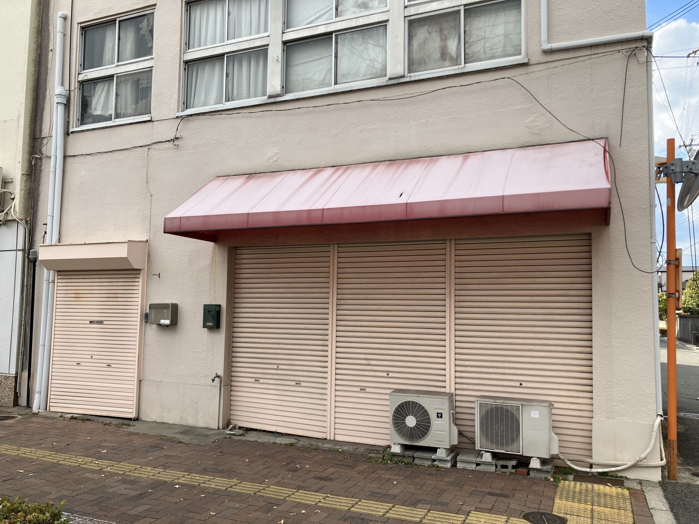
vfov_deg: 49.7
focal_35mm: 28
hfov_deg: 63.4
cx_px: 350
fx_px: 565
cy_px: 262
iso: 32
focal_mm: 3.99
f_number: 1.8
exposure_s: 1/838
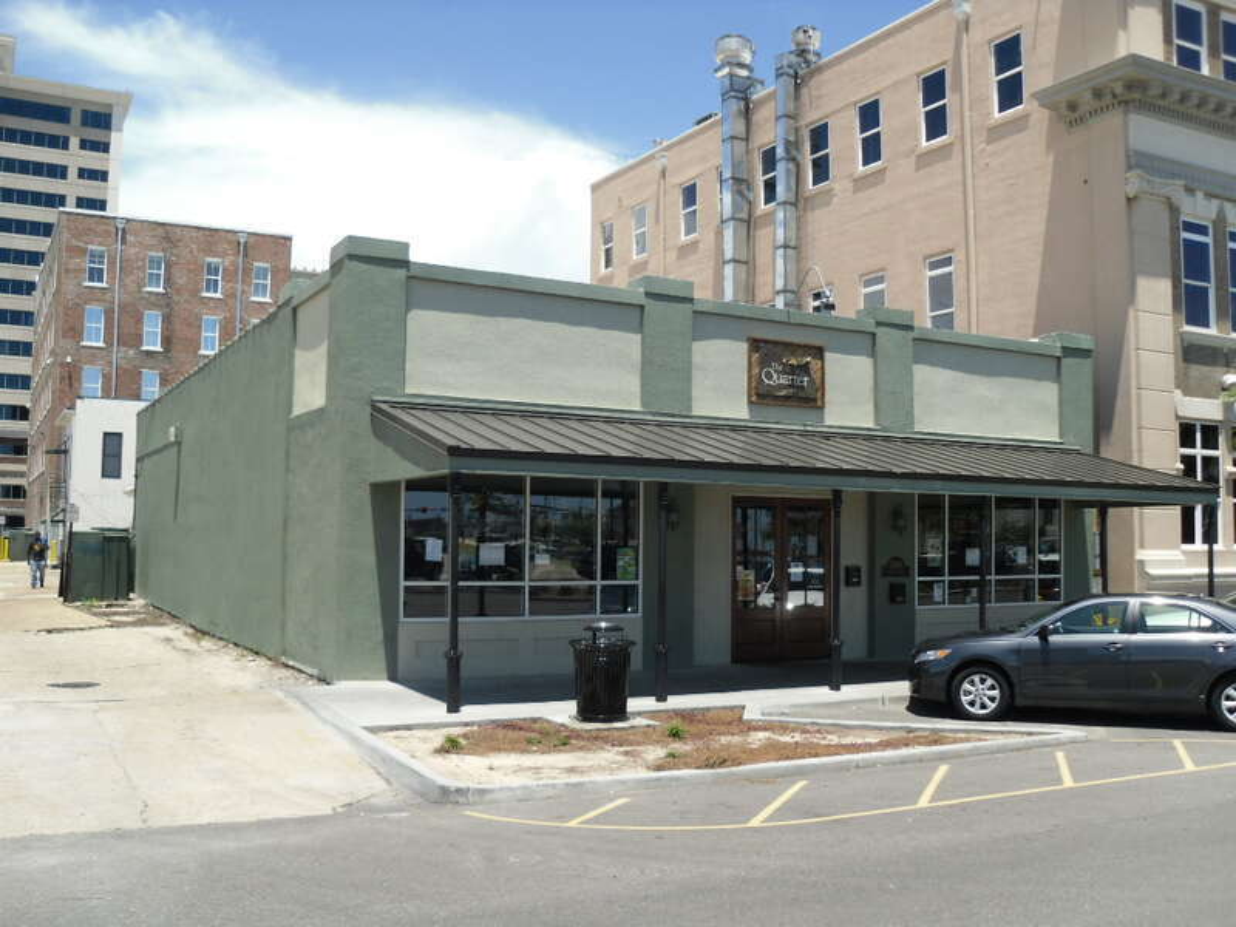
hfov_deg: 54.0
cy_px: 464
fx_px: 1214
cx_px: 618
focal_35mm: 34
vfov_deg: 41.8
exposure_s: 1/173
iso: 80
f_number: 8.1
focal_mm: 6
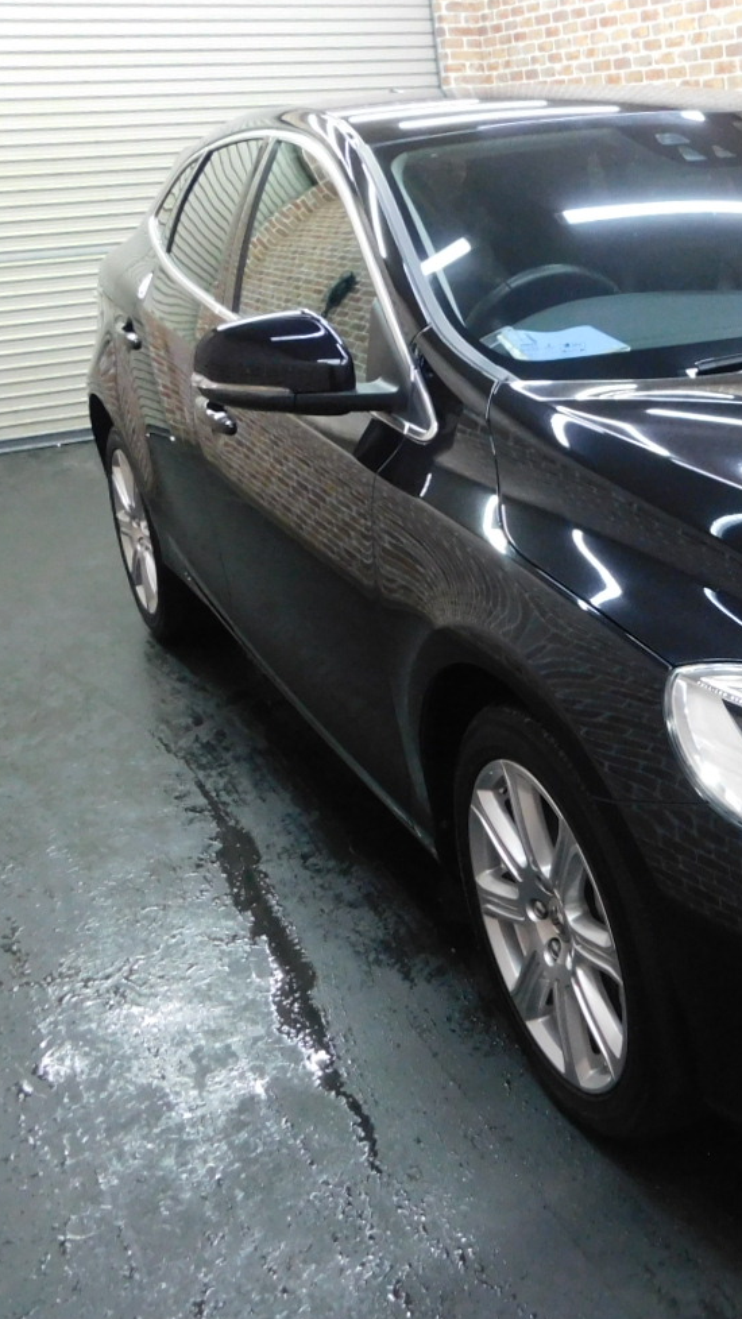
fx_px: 1434
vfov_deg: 49.4
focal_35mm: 41
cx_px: 835
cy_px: 612
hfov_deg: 26.5
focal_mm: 4
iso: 400
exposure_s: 1/30
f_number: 3
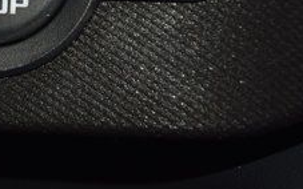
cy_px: -29
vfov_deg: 4.3
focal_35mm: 302
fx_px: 2494
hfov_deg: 6.9
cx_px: -56
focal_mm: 70
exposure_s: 1/125
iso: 100
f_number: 8
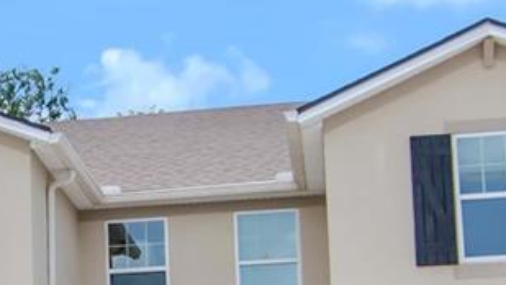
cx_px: -36
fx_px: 1530
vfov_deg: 10.5
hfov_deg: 18.2
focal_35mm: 114
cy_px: 310
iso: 640
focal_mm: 14
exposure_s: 1/2000
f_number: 7.1
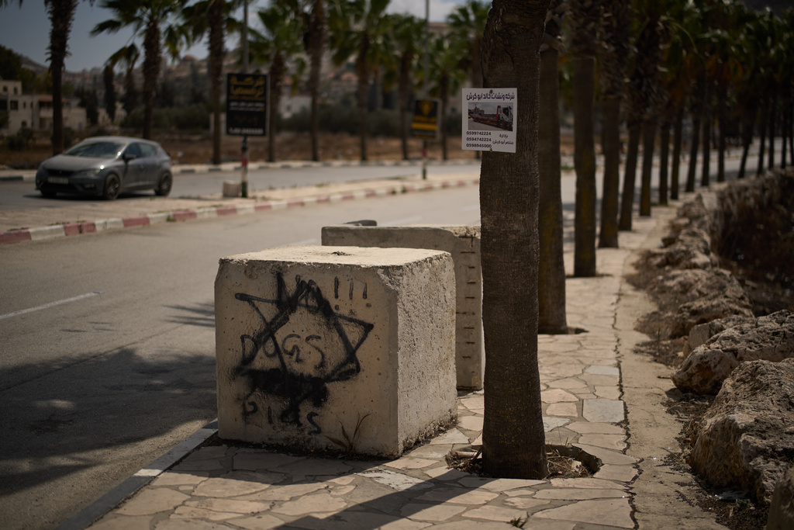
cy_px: 265
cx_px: 397
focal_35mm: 50
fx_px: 1103
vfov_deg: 27.0
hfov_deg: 39.6
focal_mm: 50
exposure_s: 1/20000
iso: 100
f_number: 1.4
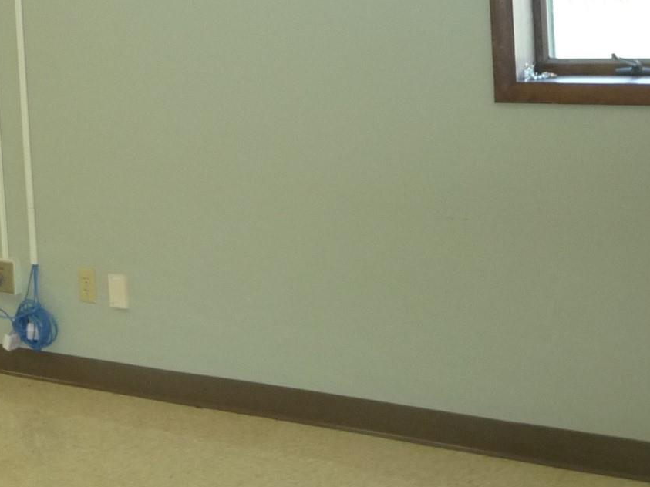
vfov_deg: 20.8
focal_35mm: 68
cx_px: 163
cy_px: -13
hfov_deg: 28.2
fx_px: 1277
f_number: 3.3
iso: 250
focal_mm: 4.7
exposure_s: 1/30
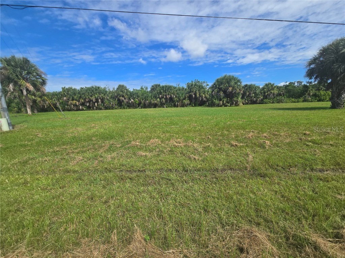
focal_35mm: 13
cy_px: 129
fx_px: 130
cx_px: 172
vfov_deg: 89.9
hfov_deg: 106.2
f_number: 2.2
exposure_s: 1/3018
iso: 50
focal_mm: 2.2
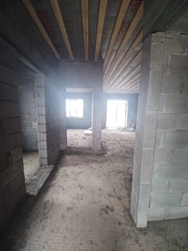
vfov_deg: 106.2
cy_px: 126
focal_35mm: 13
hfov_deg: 89.9
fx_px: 94
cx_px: 94
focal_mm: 1.42
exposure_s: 1/25
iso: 200
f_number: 2.2
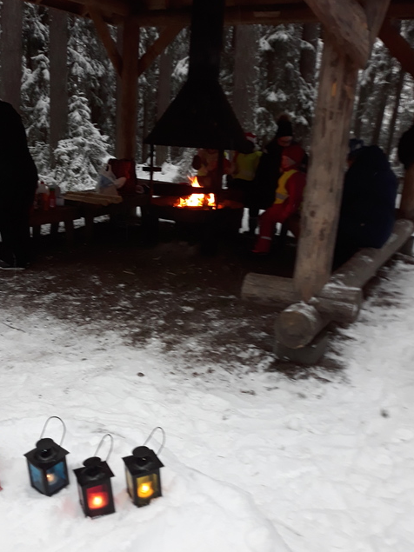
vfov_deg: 53.8
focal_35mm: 34
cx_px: 169
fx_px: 542
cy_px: 309
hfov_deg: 41.6
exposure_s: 1/50
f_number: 1.7
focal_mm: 3.71
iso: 125
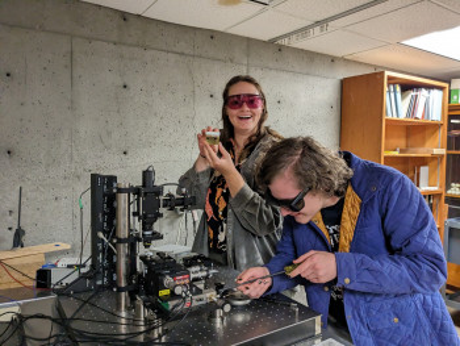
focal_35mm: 27
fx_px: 359
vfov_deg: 51.4
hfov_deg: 65.3
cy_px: 173
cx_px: 230
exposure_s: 1/60
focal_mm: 4.38
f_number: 1.73
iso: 412
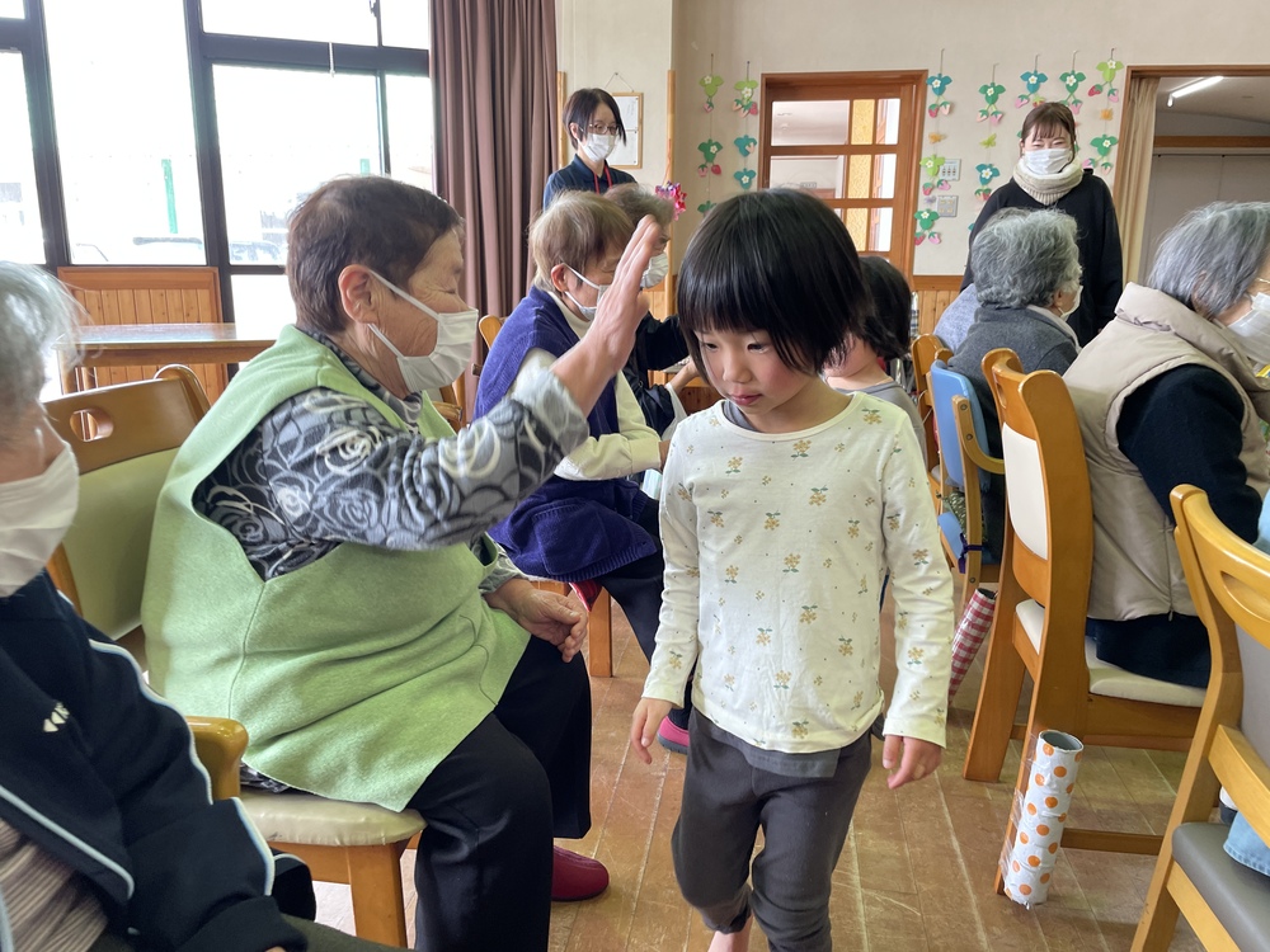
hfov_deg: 67.3
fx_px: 954
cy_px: 476
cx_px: 635
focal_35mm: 26
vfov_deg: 53.1
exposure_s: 1/60
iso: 64
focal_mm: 4.2
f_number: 1.6
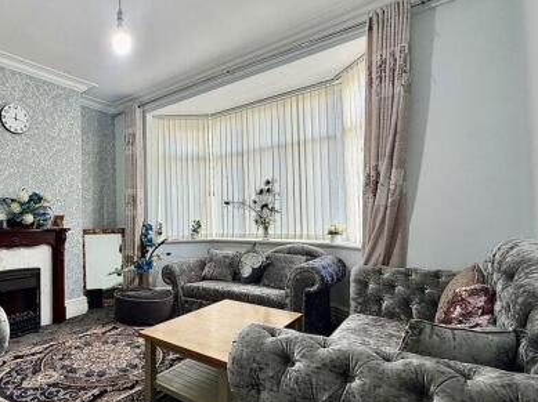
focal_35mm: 21
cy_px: 211
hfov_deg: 75.2
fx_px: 326
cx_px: 158
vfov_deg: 63.3
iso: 80
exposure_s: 1/99
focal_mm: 2.22
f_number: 2.2
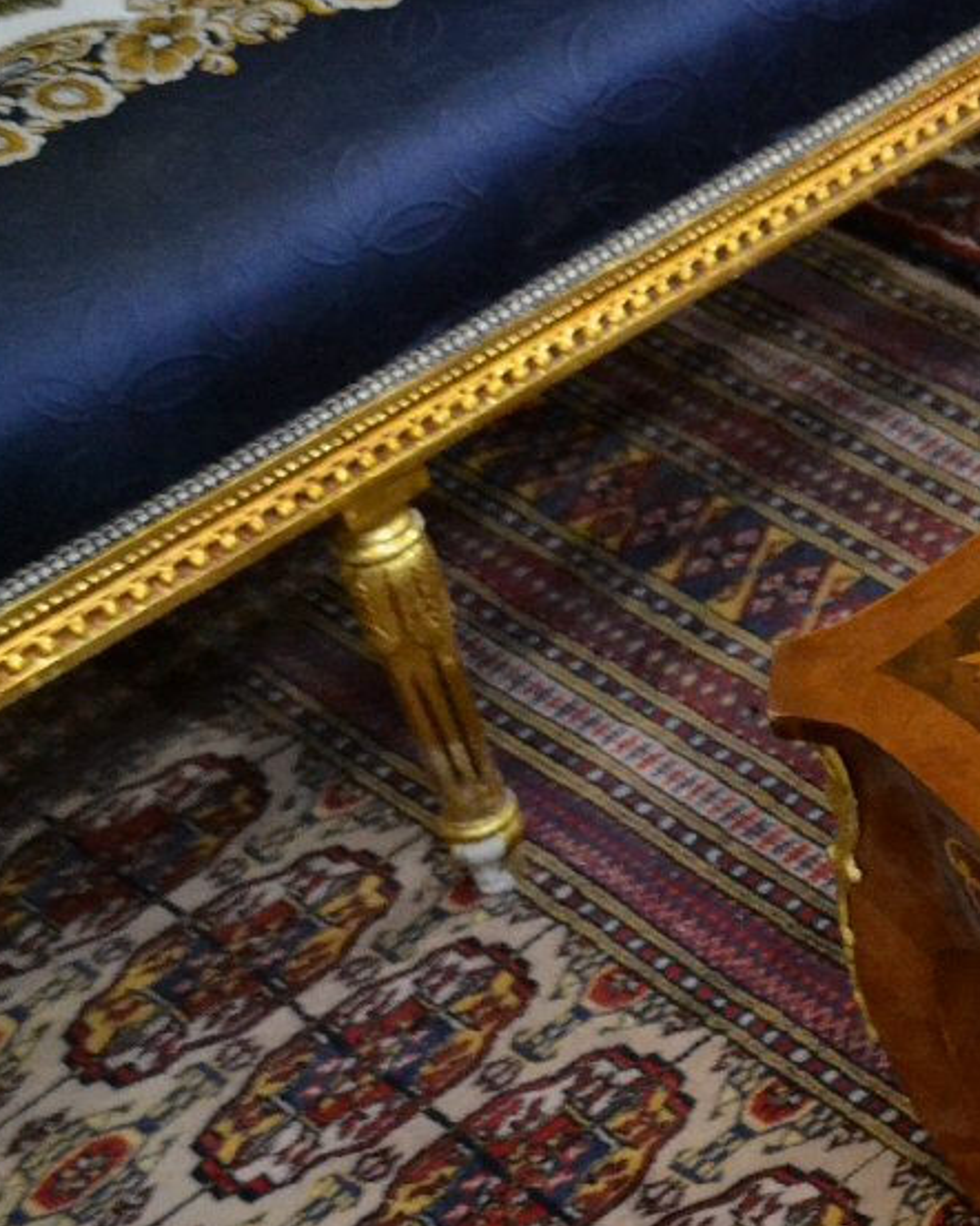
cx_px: 1650
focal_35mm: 84
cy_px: 568
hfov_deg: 16.0
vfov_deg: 22.7
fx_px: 3047
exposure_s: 1/60
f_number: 4
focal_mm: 22
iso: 2800
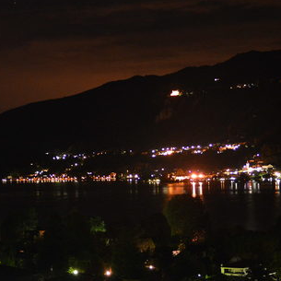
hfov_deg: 16.4
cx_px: 49
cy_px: 163
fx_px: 964
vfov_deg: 16.6
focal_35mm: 105
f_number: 4.5
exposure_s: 3
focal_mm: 42
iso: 1600
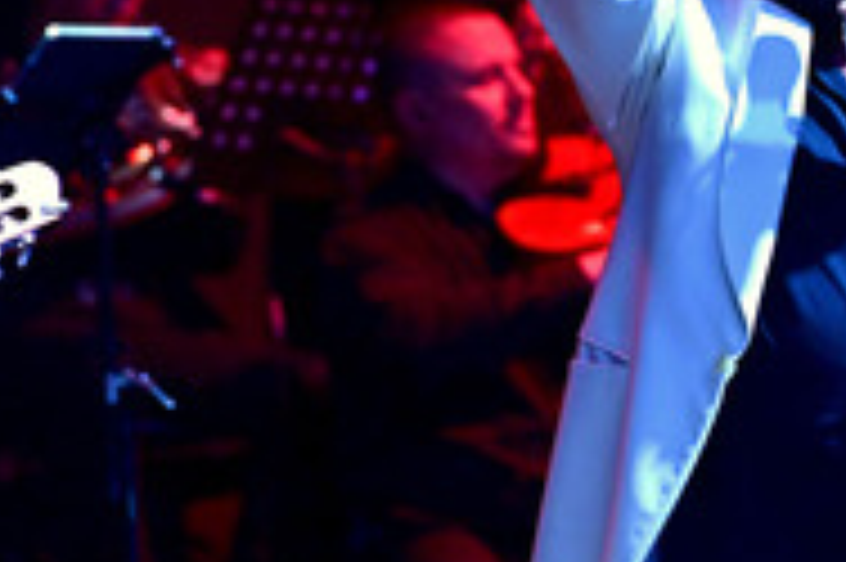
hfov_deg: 4.3
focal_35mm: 479
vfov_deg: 2.9
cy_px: 112
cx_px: 857
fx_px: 11246
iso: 3200
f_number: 4.5
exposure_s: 1/250
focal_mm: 200
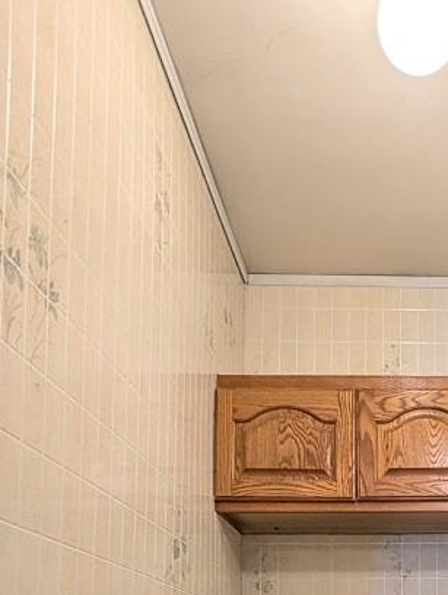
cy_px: 636
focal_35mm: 40
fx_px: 689
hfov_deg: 33.5
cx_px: 429
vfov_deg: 39.3
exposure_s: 1/60
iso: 62
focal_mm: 2.35
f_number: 2.2
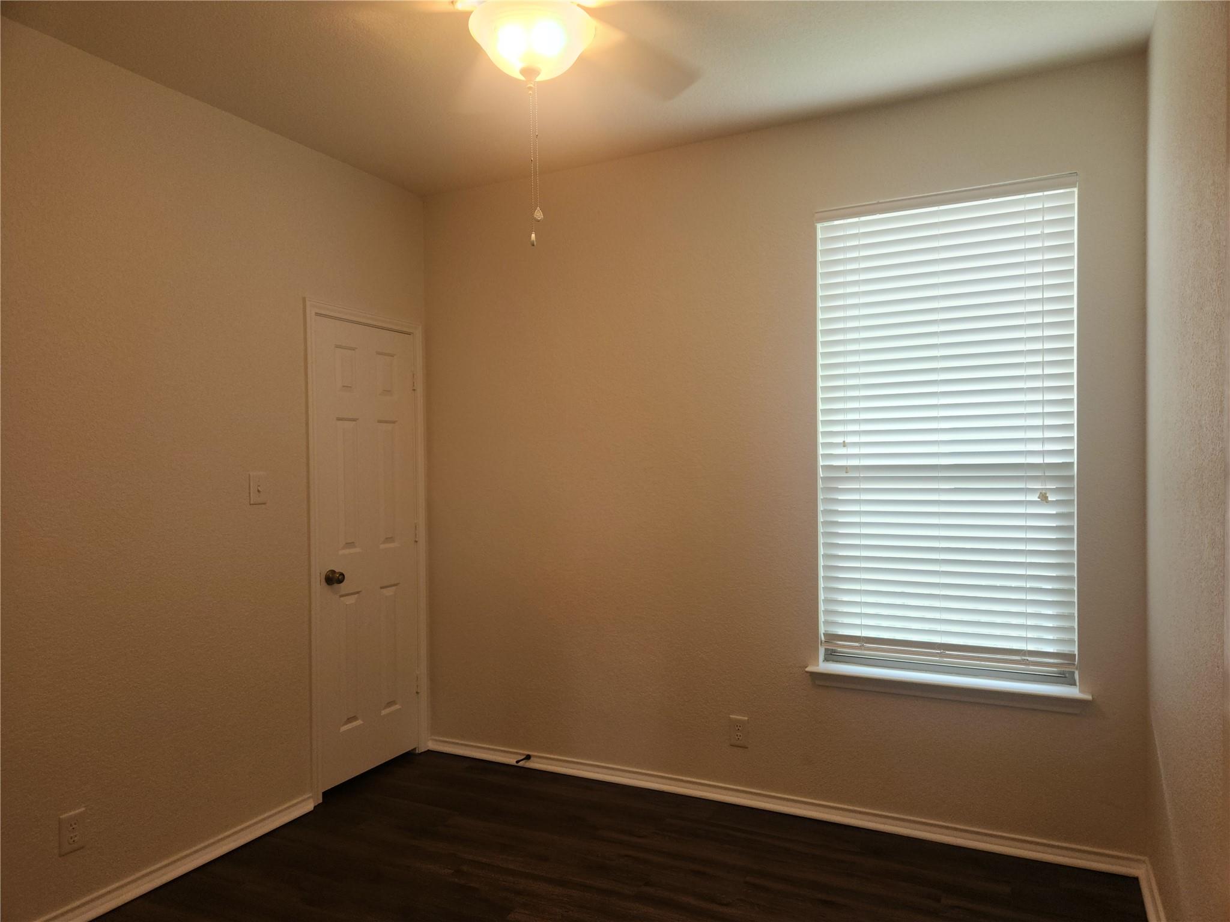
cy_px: 461
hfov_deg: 73.9
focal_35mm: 23
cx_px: 615
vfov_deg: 58.9
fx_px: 817
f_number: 1.8
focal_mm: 5.4
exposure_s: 1/60
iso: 50
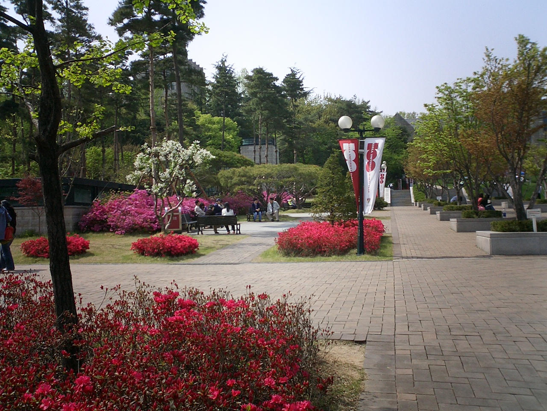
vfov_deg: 38.7
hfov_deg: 50.1
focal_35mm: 37
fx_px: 585
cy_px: 206
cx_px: 274
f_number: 3.5
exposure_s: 1/1000
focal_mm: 5.6
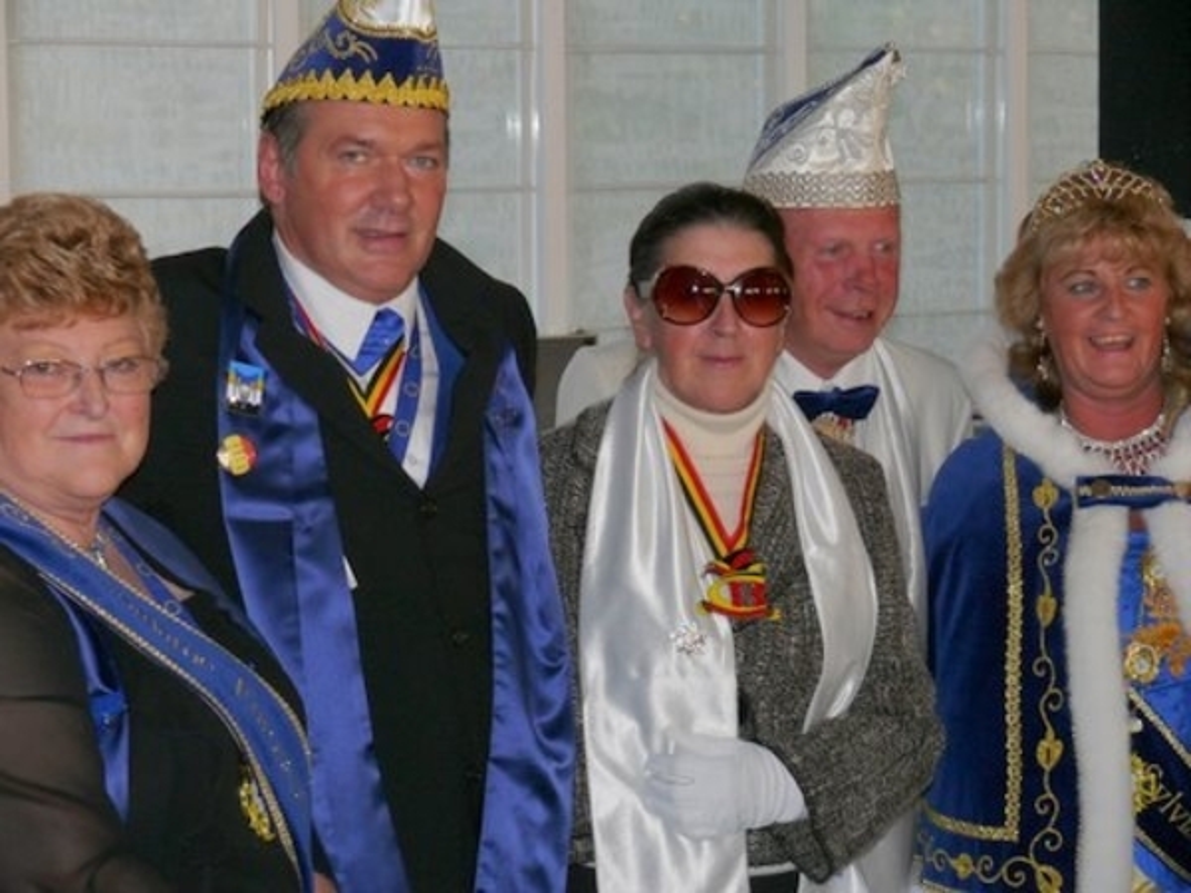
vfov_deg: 14.4
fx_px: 3544
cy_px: 446
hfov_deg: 19.1
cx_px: 596
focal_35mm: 103
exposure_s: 1/60
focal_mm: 21.7
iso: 100
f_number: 4
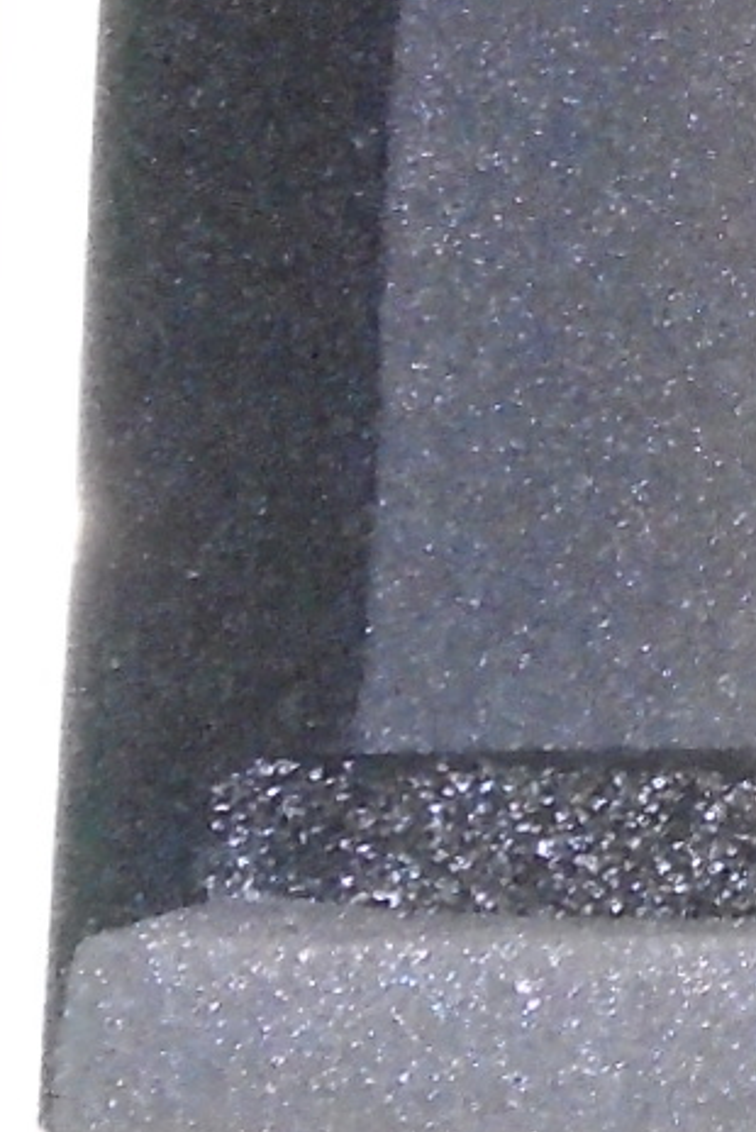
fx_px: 6573
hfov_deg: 6.0
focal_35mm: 209
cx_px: 2456
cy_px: -551
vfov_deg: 9.6
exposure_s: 1/40
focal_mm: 6.4
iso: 400
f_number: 3.8
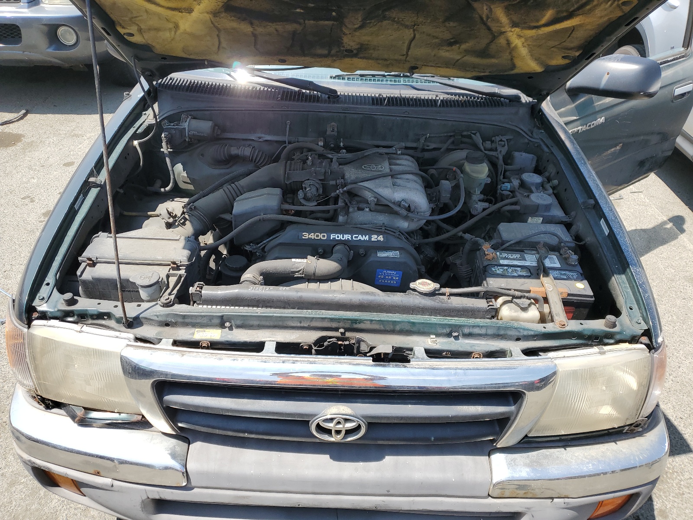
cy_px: 260
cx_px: 346
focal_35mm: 26
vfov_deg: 53.1
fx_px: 521
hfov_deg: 67.3
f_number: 1.5
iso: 50
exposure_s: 1/1429
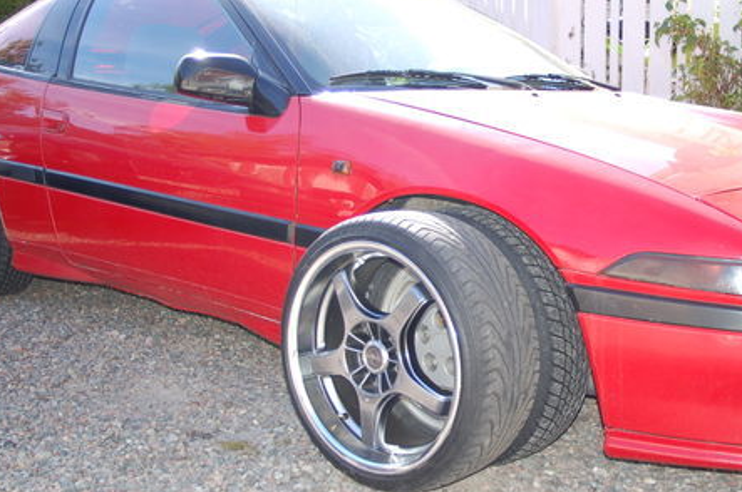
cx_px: 489
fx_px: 1070
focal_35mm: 52
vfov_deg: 25.9
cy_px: 248
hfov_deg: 37.9
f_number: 4
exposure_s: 1/500
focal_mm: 24
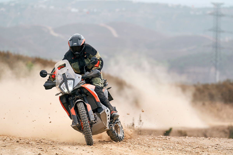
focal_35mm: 200
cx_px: 116
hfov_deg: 10.3
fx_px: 1294
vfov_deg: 6.9
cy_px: 78
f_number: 4.5
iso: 160
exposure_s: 1/640
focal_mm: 200
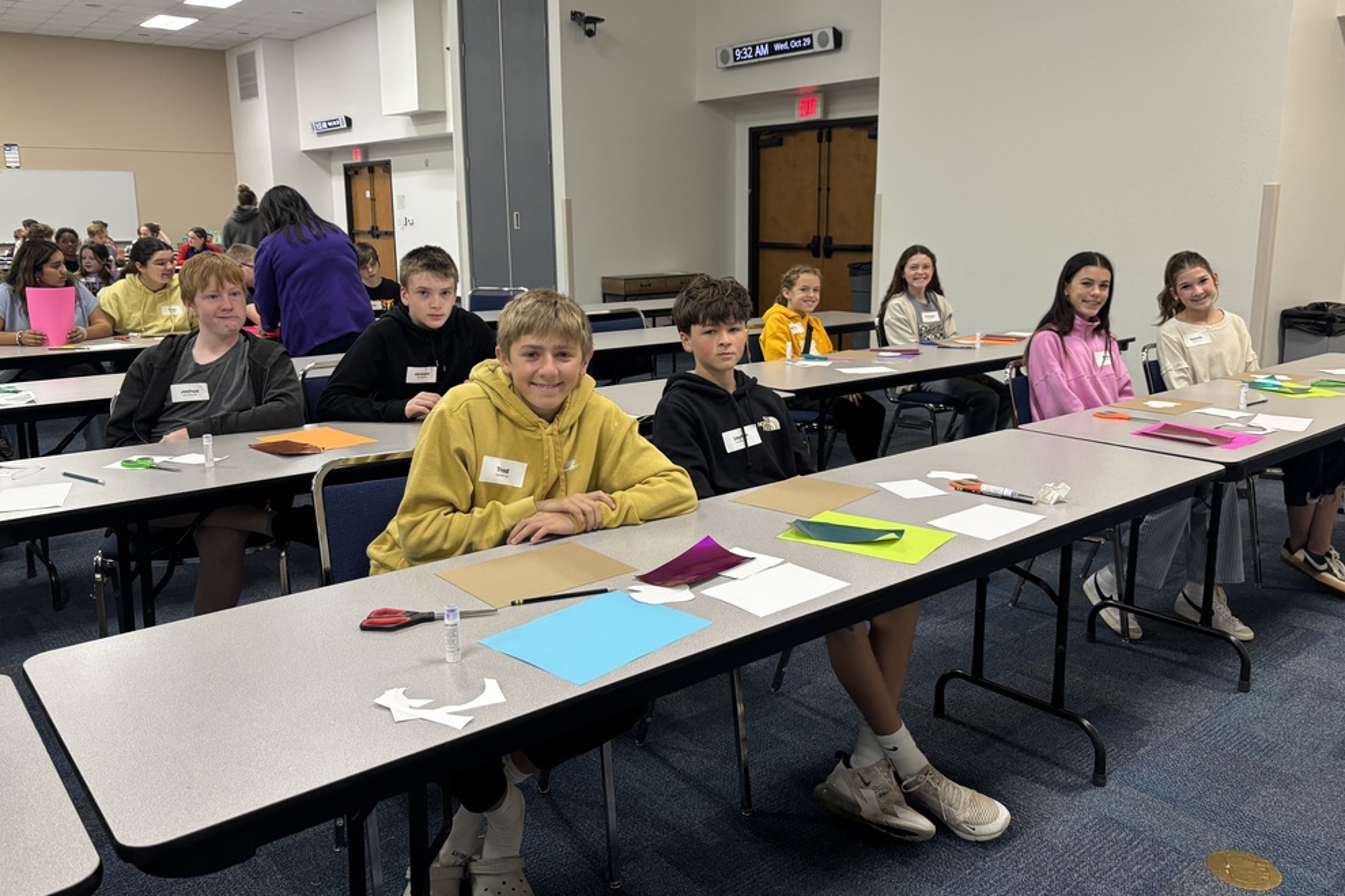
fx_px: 1046
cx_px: 685
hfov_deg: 65.5
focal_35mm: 28
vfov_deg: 46.3
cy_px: 397
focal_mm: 5.96
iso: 125
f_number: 1.6
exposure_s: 1/40
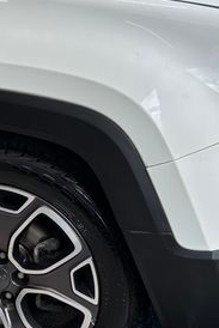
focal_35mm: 87
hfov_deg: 14.7
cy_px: 124
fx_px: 793
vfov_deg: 23.3
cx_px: -102
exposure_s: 1/387
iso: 80
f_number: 1.78
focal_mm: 6.86
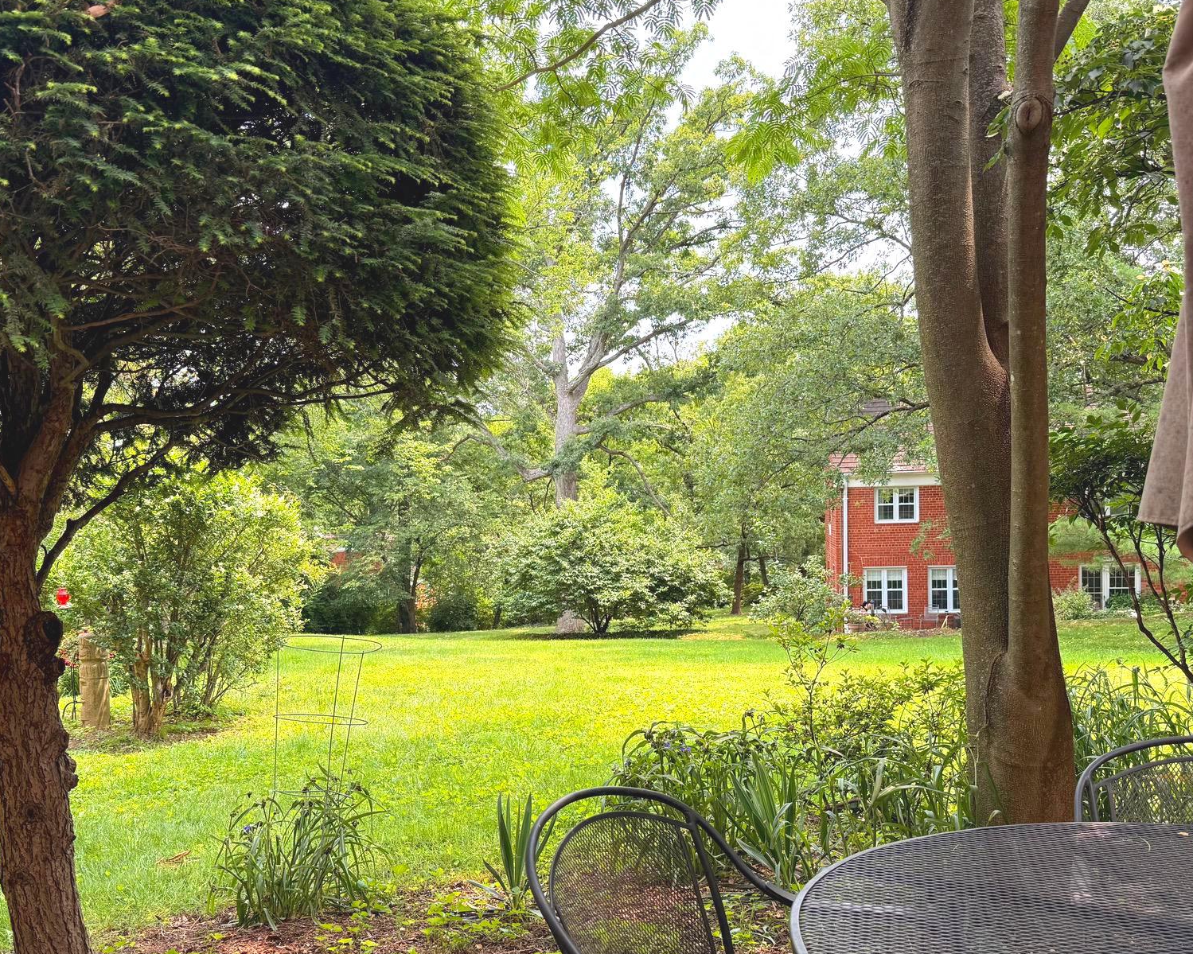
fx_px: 1130
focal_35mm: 32
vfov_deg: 45.6
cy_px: 562
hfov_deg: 55.5
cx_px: 530
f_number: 1.78
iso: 100
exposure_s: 1/735
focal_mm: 6.76
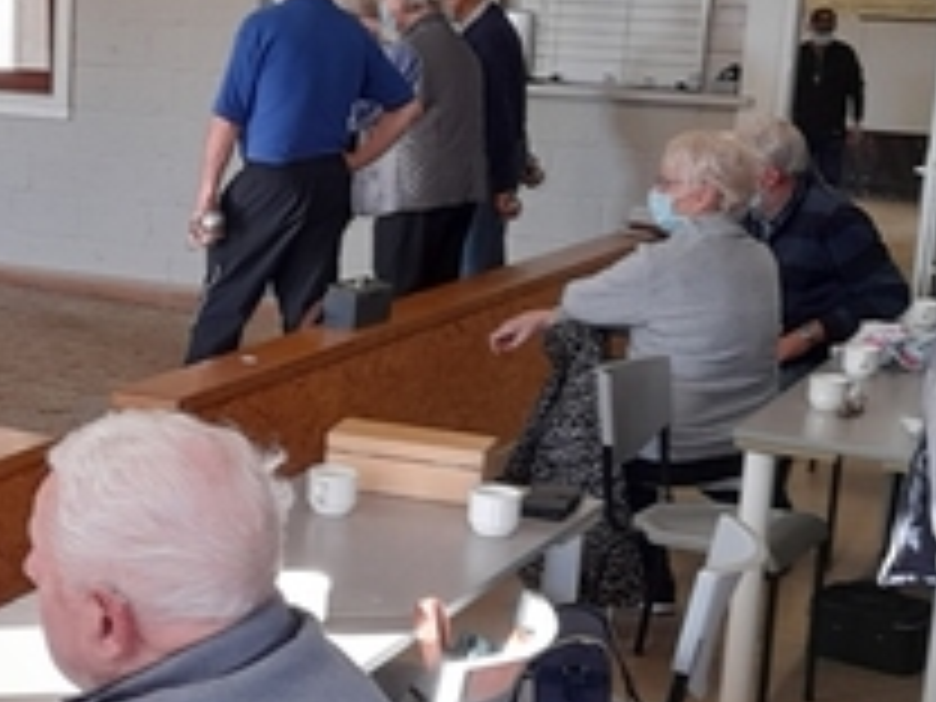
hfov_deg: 26.4
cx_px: 153
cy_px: 369
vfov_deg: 20.4
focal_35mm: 72
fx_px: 1947
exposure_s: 1/50
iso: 125
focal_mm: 4.6
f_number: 2
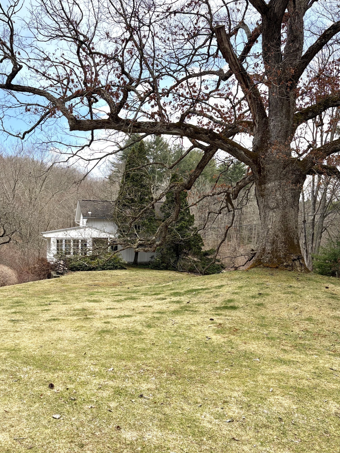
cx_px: 147
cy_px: 247
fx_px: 419
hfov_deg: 44.1
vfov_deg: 56.7
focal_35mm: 32
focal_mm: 5.96
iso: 50
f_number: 1.6
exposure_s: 1/1587
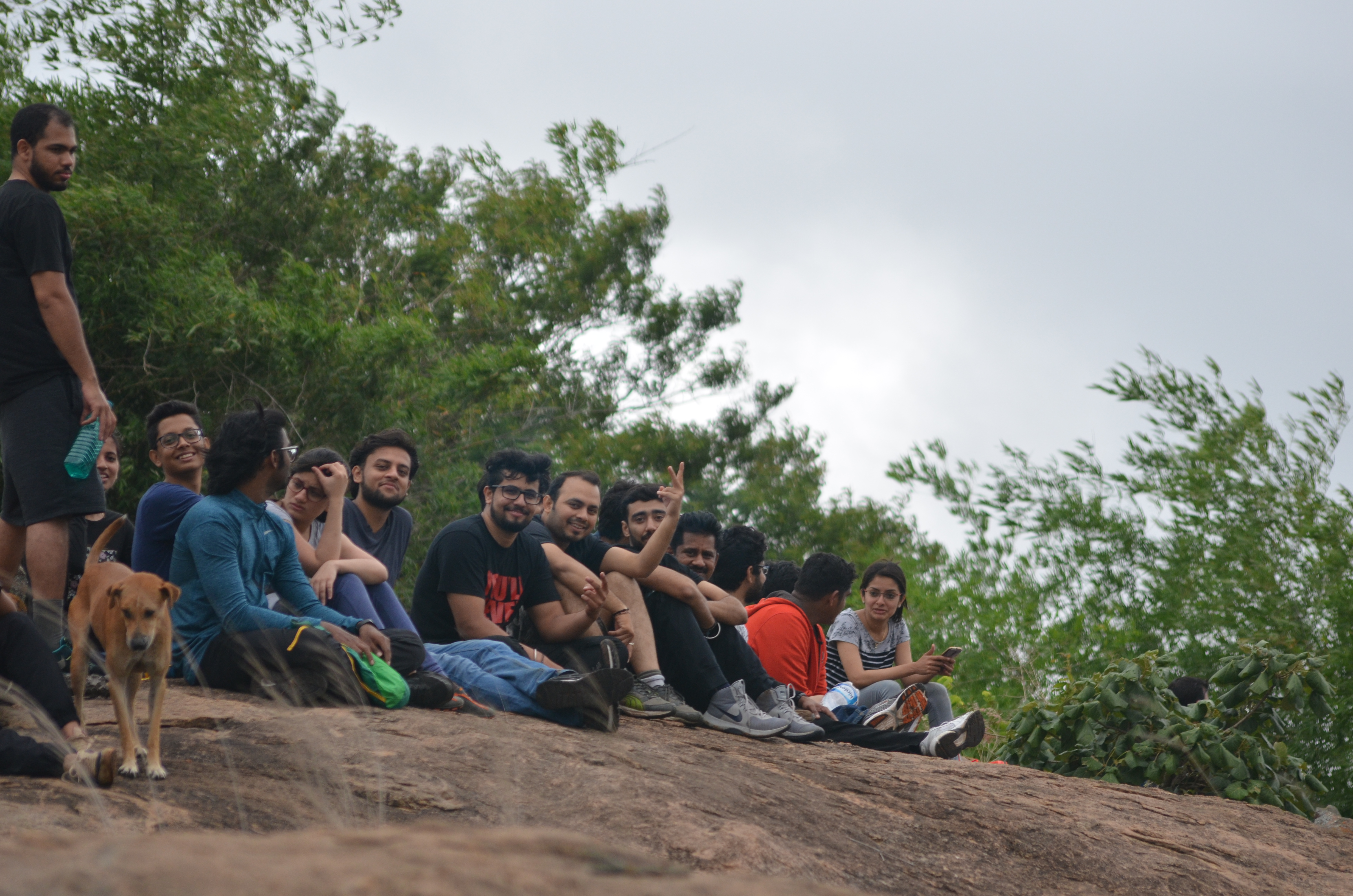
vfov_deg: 6.1
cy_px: 448
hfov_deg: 9.2
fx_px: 8439
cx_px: 676
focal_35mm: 225
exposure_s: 1/1000
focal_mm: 150
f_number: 4.5
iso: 450
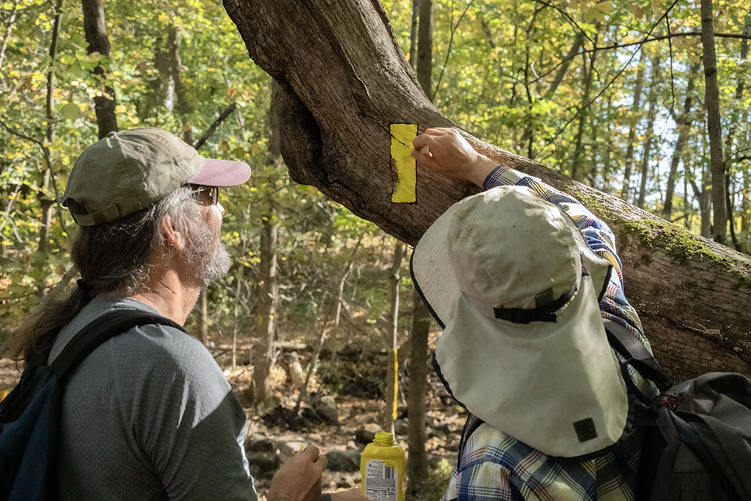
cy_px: 250
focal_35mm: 48
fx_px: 1001
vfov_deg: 28.1
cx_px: 376
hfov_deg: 41.1
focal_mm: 48
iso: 12800
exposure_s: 1/2500
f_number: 8
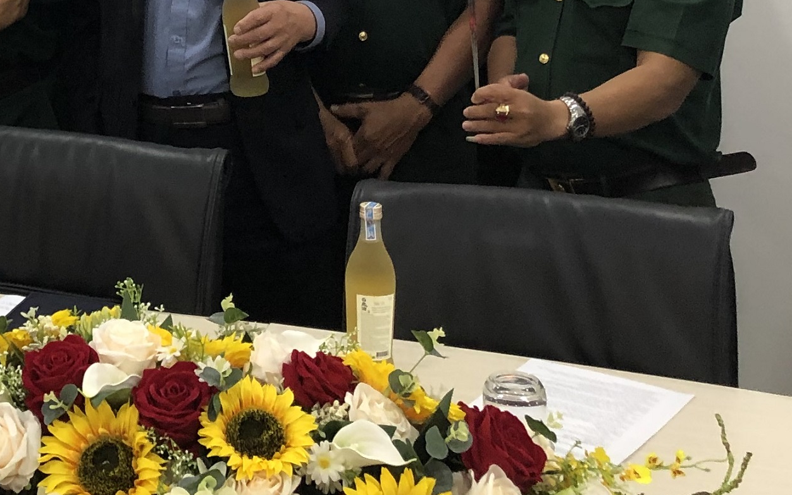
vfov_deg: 14.2
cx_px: -60
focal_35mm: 86
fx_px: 1857
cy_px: -255
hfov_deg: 22.8
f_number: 1.8
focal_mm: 4
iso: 40
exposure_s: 1/24
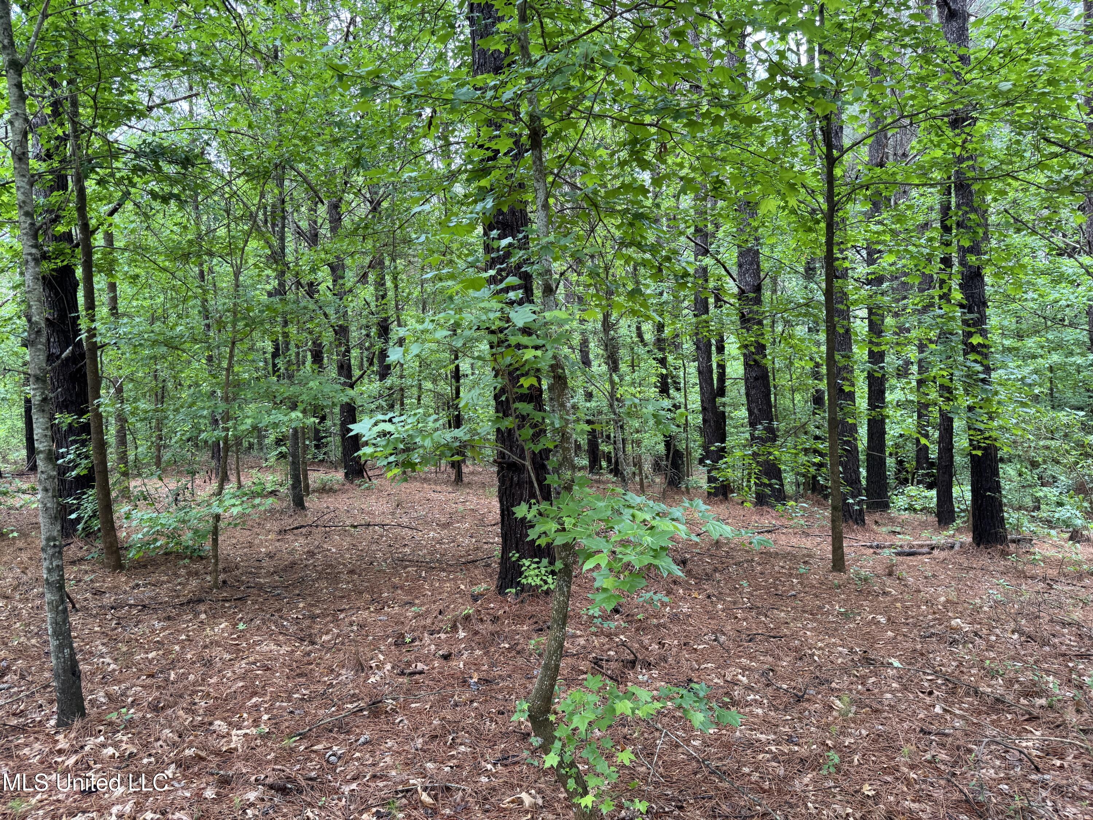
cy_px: 410
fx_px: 758
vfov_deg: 56.8
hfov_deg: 71.6
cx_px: 546
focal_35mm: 24
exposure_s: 1/121
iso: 100
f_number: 1.78
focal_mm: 6.76
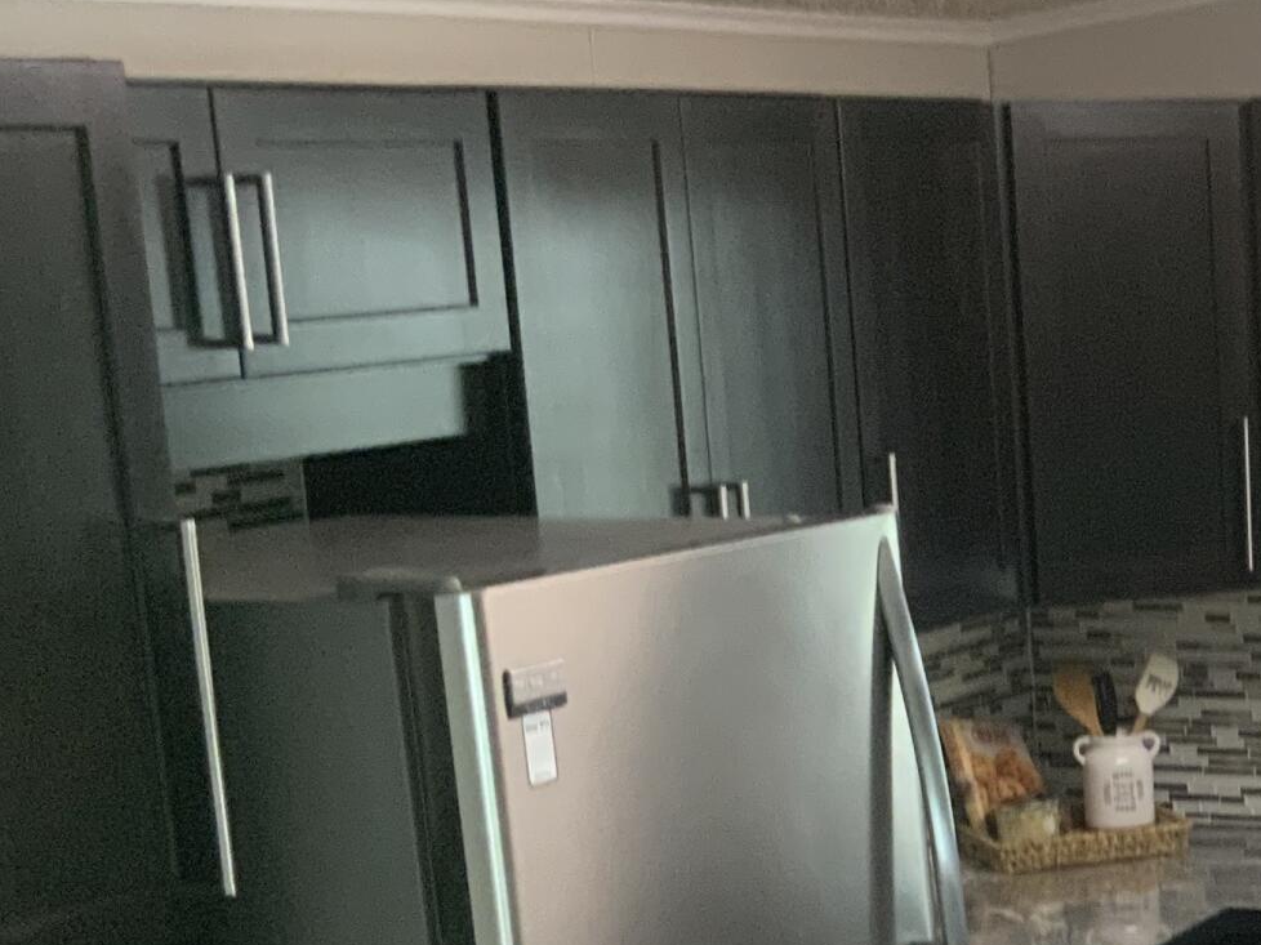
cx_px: 1563
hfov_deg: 20.4
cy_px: 928
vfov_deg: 16.3
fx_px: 3241
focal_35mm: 89
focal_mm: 3
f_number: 1.8
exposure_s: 1/45
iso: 100
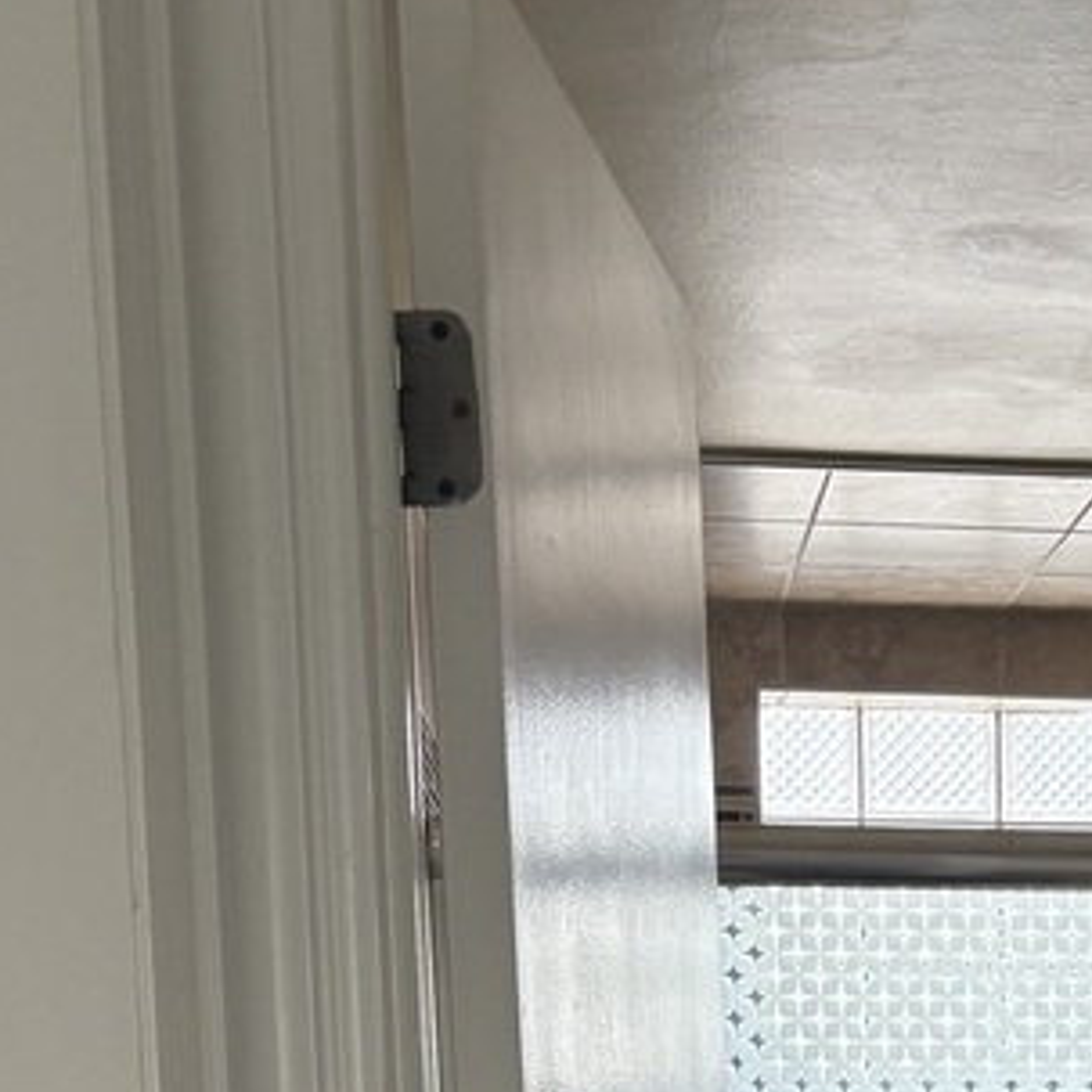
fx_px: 2927
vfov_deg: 19.0
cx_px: 1124
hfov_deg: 20.4
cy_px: 1557
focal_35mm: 82
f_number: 1.6
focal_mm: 5.96
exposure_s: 1/134
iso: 125
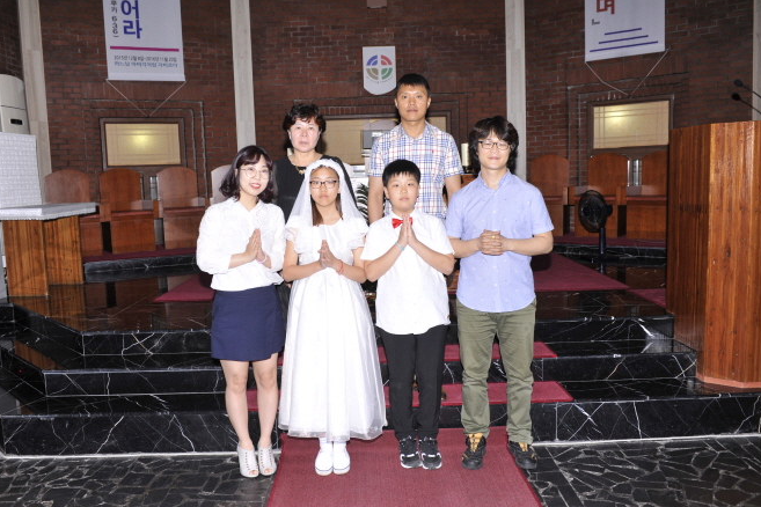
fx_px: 698
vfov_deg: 40.0
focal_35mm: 33
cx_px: 365
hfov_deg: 57.2
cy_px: 248
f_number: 5.6
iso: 200
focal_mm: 31
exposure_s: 1/60
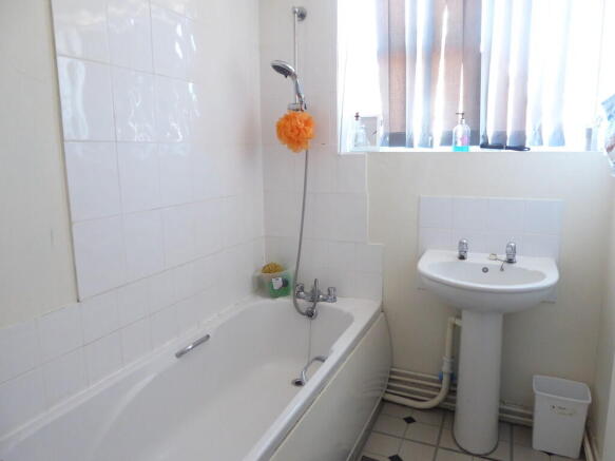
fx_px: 444
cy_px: 230
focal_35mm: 25
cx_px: 308
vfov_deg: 54.9
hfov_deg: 69.4
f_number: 3.3
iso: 400
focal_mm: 4.3
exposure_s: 1/30
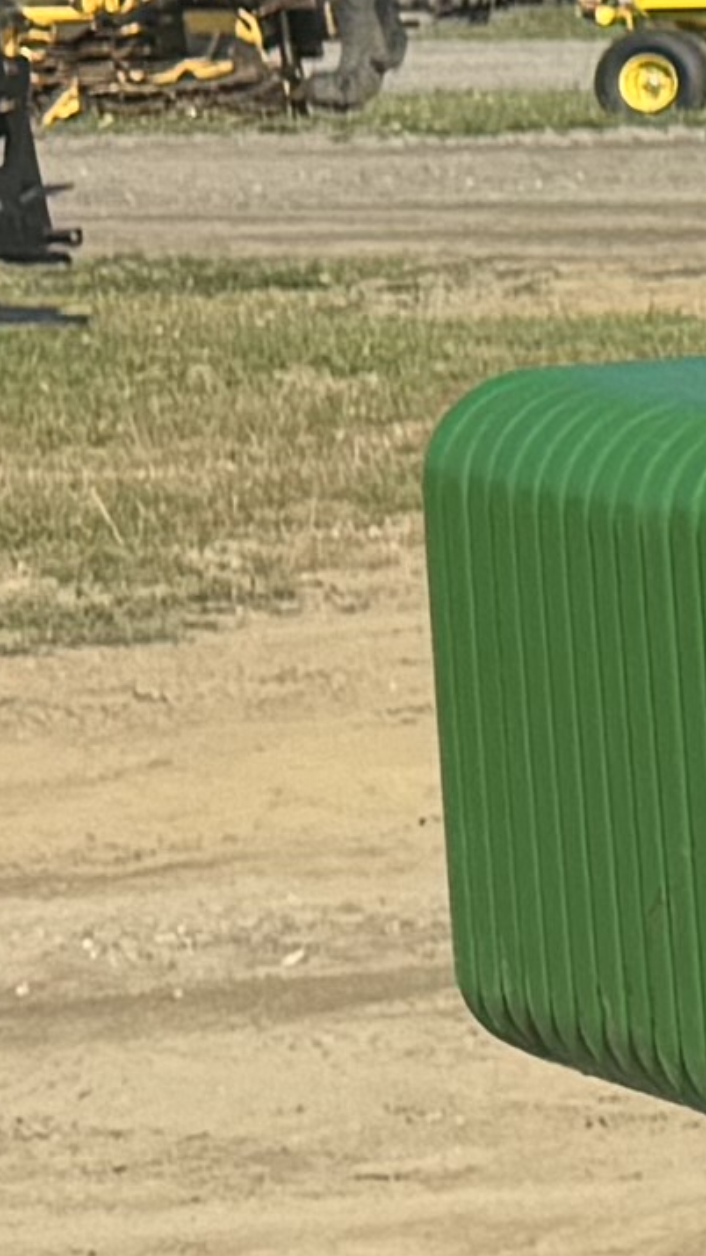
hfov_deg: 4.2
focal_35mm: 209
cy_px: 255
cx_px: 4744
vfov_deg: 10.3
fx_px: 6958
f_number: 1.78
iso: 80
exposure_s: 1/4310
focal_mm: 6.76
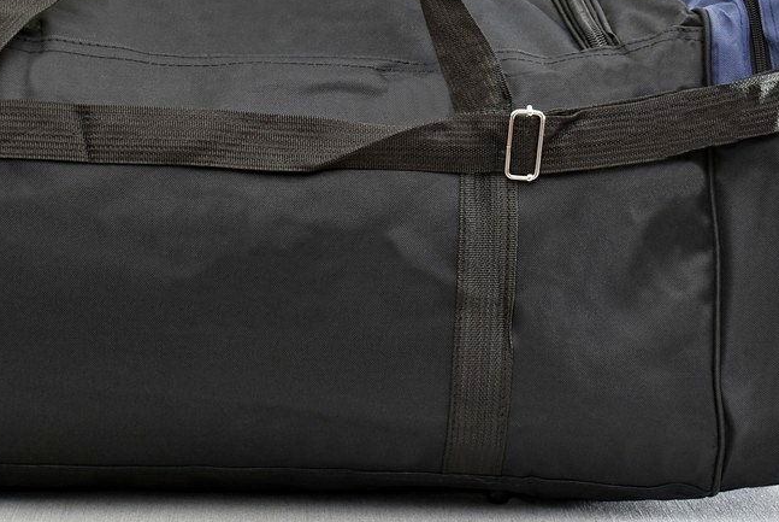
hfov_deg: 21.3
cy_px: 113
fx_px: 2058
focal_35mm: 95
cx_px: 252
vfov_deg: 14.4
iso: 100
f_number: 7.1
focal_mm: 32
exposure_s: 2.5
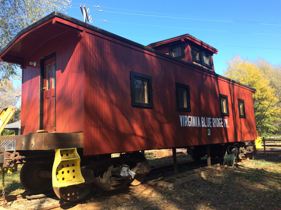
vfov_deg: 48.2
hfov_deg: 61.7
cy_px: 105
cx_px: 140
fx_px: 235
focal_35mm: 29
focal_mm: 4.15
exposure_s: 1/533
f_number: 2.2
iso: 32
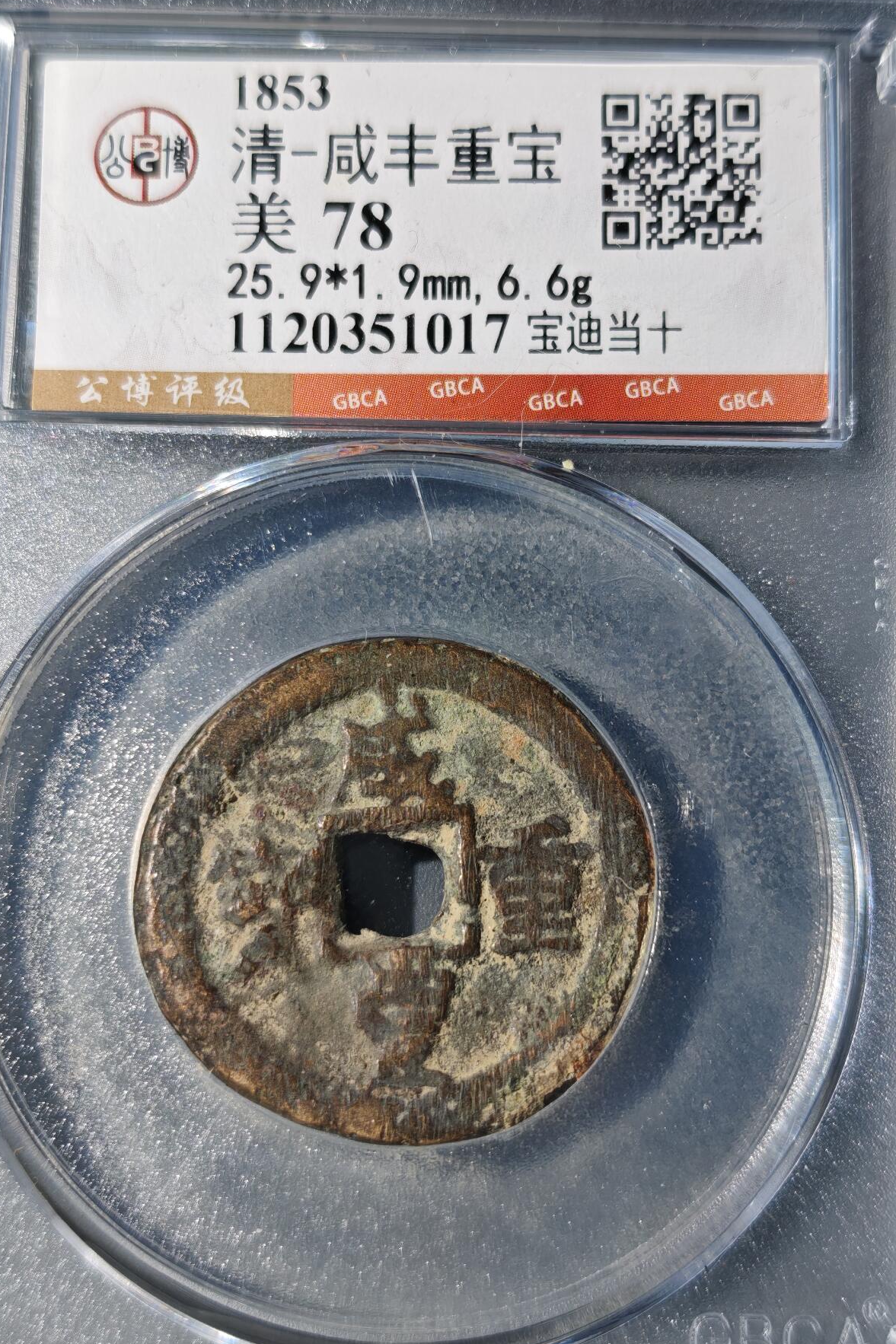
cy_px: 674
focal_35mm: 53
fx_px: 1979
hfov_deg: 25.5
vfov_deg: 37.5
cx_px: 473
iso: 50
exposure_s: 1/153
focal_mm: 5.85
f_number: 1.63
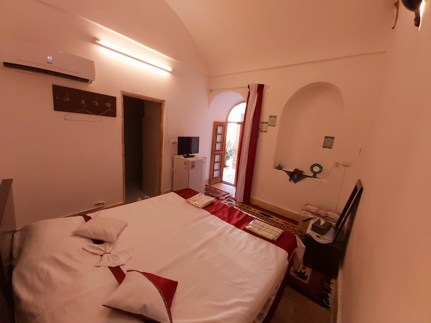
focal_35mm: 12
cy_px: 162
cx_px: 216
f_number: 2.2
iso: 125
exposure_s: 1/60
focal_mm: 1.42
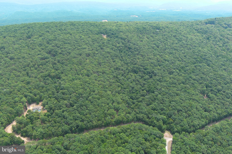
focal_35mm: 29
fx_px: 187
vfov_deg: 45.0
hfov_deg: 63.7
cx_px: 116
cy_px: 77
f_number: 2.8
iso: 100
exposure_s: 1/478
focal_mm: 10.57
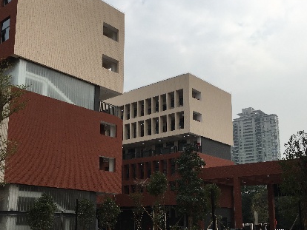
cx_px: 126
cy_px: 146
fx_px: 373
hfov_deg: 44.6
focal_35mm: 42
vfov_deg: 34.2
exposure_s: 1/1374
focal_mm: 4.15
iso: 25
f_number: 2.2
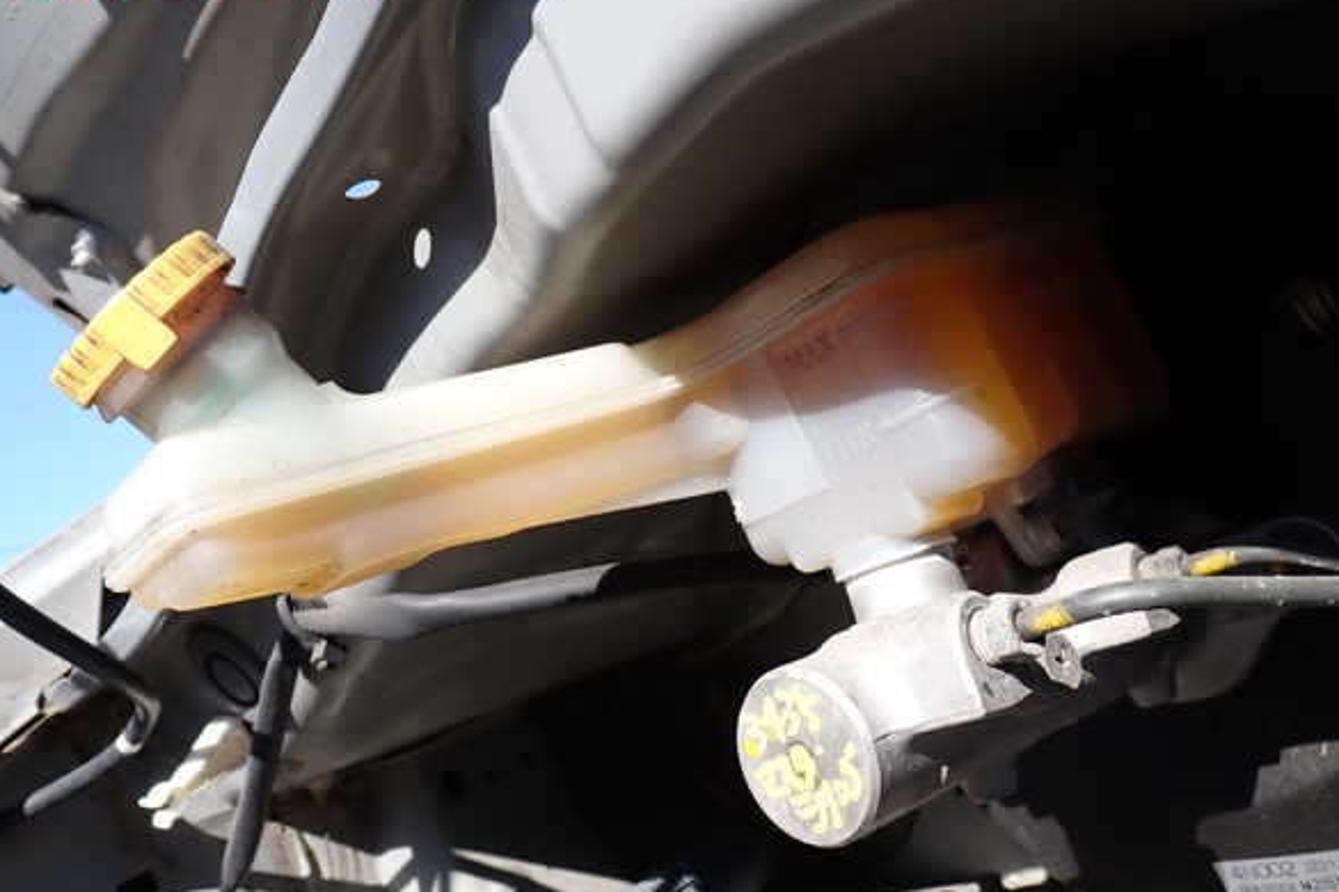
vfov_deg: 41.1
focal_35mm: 32
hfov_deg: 58.7
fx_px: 1190
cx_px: 666
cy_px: 462
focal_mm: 5.4
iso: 100
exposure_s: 1/500
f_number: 3.2
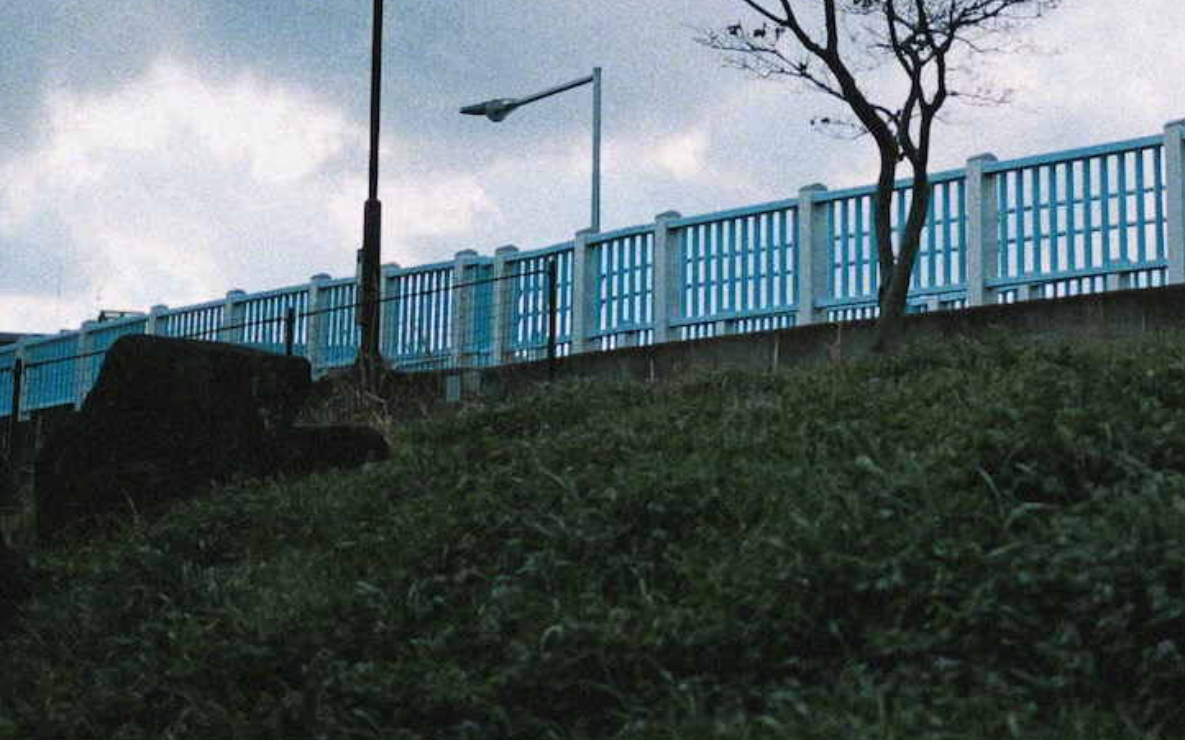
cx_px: 1037
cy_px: 3
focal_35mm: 94
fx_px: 3035
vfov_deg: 13.7
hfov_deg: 21.7
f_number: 1.7
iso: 100
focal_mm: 20
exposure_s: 1/8000
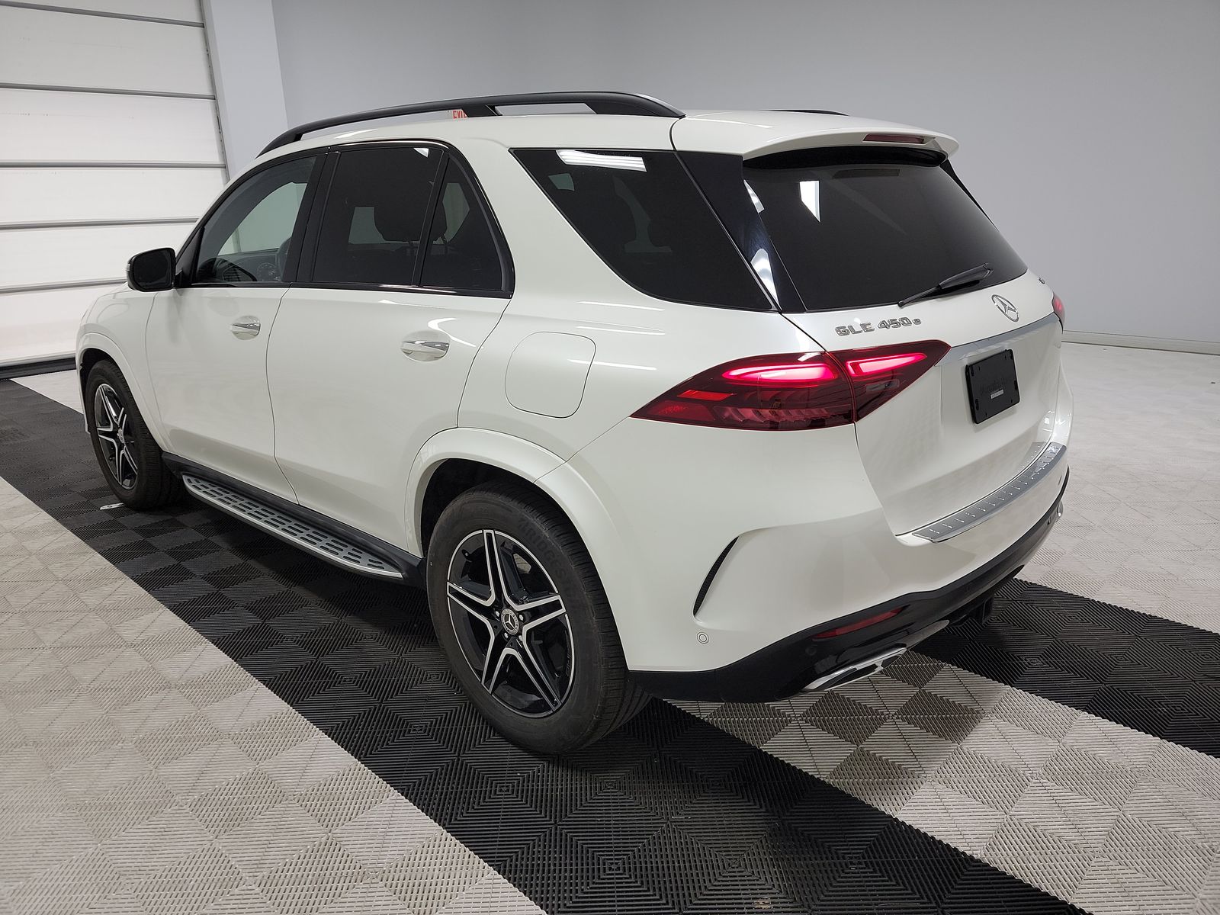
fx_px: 846
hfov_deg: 71.6
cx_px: 610
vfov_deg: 56.8
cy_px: 458
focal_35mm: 24
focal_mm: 6.7
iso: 73
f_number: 1.8
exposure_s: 1/119
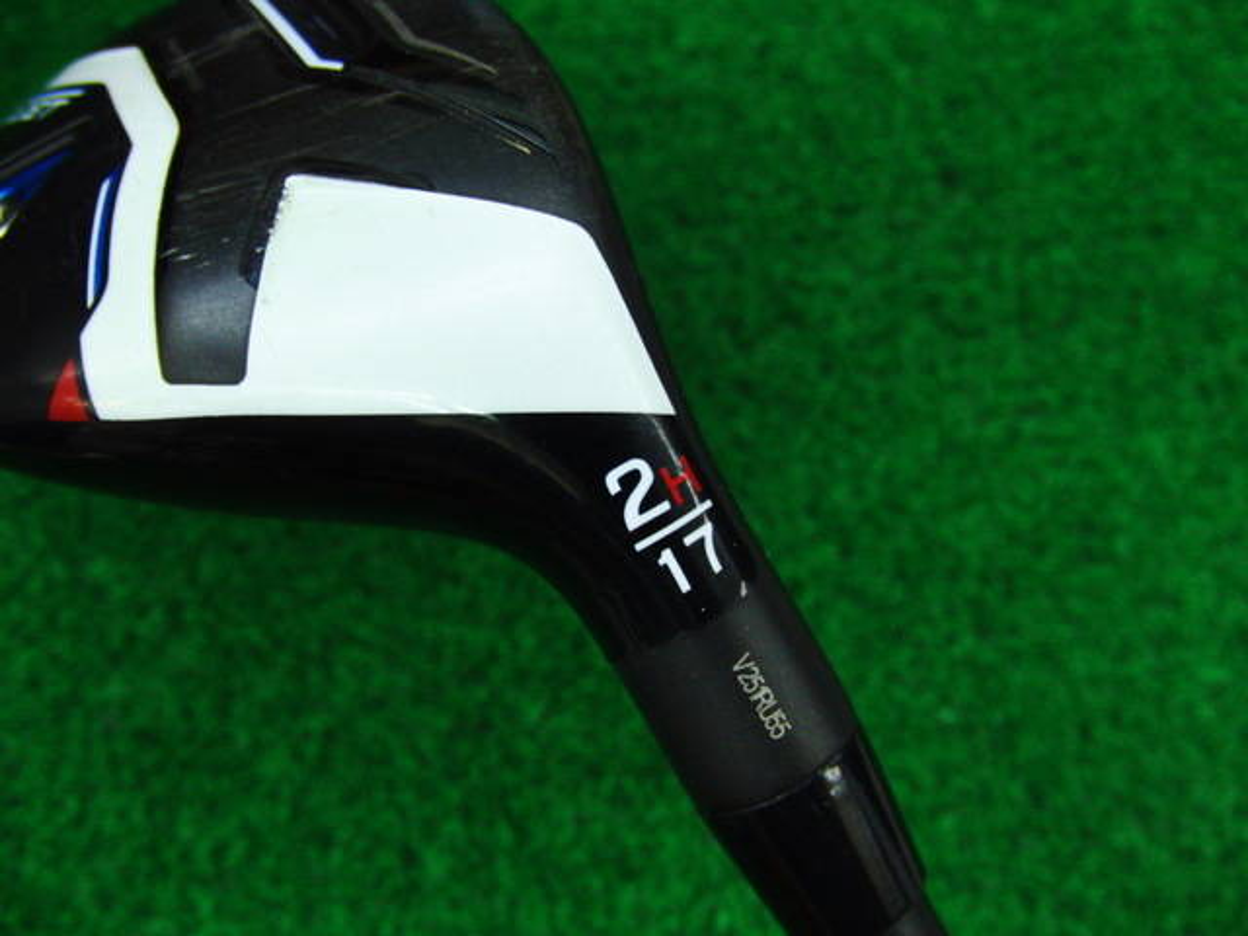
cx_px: 624
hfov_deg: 50.1
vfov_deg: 38.7
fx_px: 1334
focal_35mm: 37
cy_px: 468
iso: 320
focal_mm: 6.42
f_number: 3.6
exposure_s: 1/80
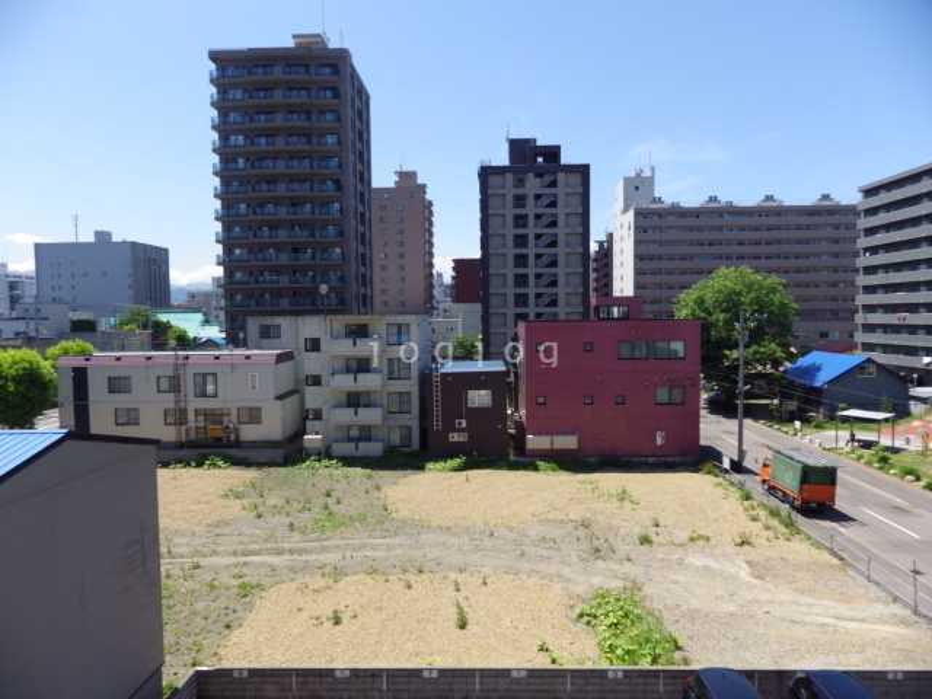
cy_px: 350
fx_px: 592
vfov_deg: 61.1
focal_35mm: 22
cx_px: 466
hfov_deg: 76.4
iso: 100
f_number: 3.1
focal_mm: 4
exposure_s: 1/1000
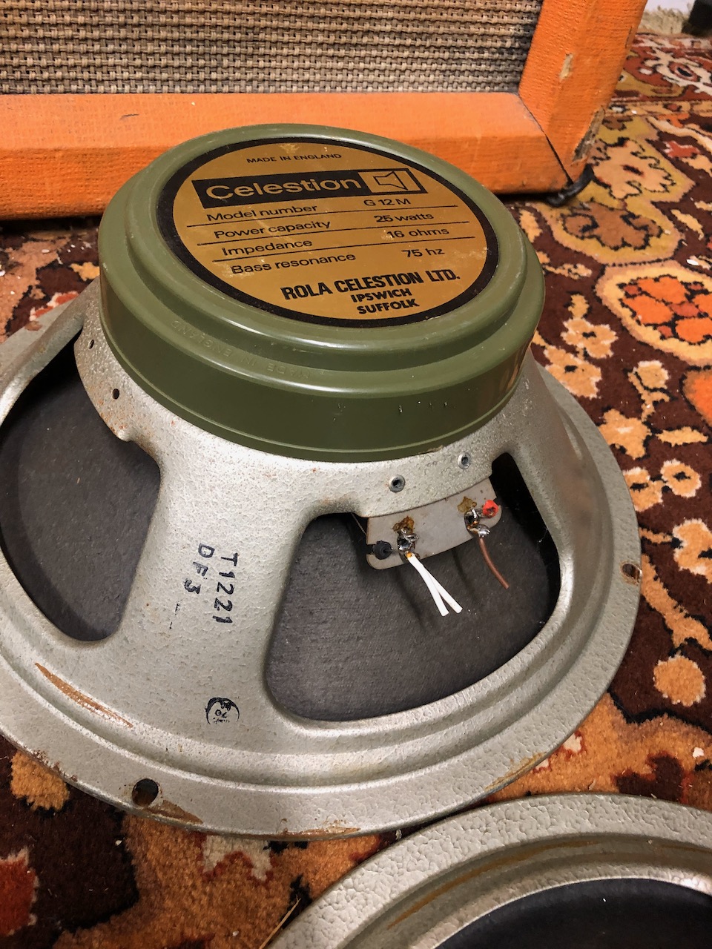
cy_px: 474
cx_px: 356
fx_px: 768
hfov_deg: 49.7
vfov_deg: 63.4
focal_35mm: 28
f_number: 1.8
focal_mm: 4
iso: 100
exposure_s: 1/9
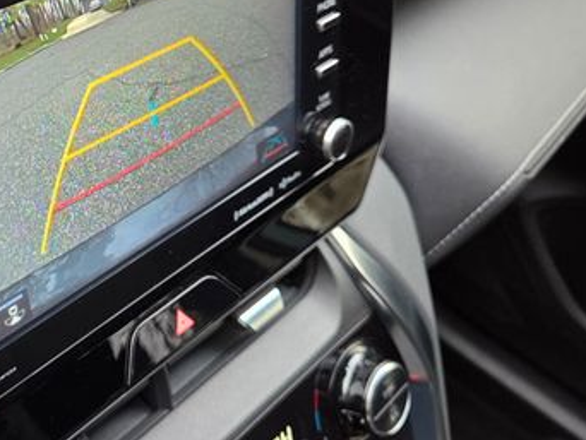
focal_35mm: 43
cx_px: 117
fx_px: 728
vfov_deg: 33.6
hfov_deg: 41.9
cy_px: 197
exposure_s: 1/100
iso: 250
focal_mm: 5.4
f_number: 1.8
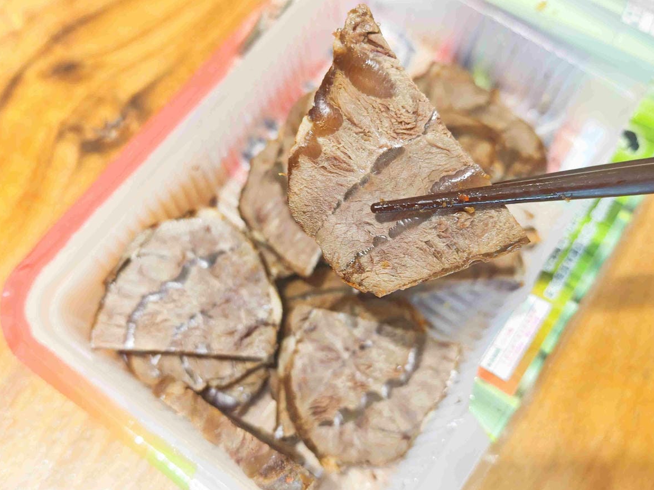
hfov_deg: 49.0
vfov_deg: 37.7
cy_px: 251
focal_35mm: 38
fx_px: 718
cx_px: 330
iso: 352
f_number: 2
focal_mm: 8.72
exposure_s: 1/60
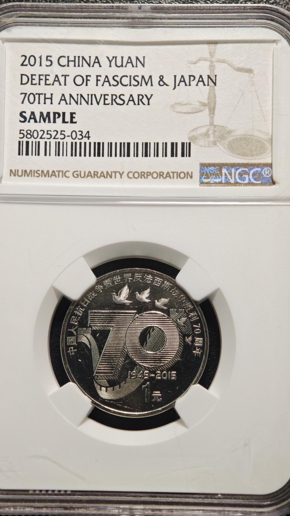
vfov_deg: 31.9
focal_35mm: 66
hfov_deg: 18.3
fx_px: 902
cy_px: 256
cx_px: 137
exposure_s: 1/113
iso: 640
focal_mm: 9
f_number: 2
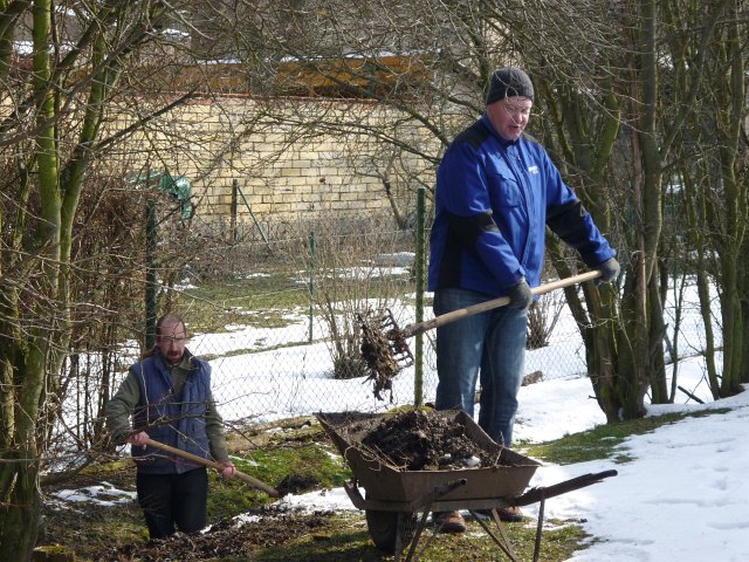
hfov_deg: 18.4
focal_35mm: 107
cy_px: 281
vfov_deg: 13.8
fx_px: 2315
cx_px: 374
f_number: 5.1
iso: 80
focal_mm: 17.7
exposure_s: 1/160
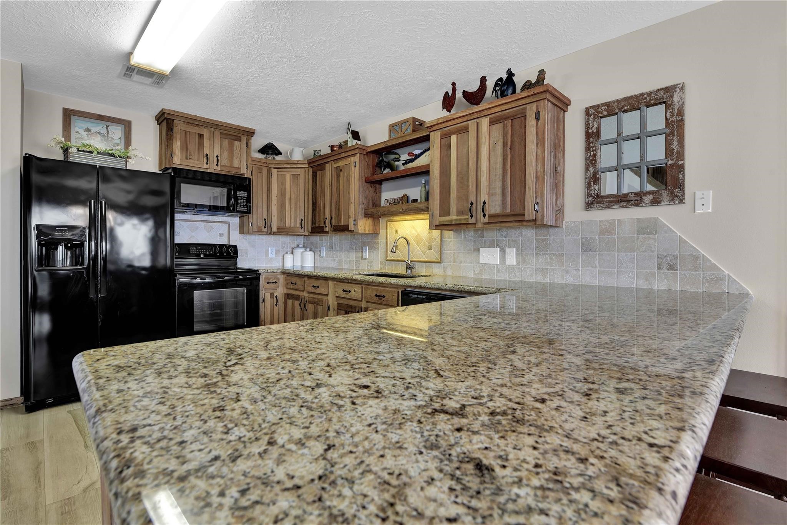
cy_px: 262
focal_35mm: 16
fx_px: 350
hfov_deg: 96.7
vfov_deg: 73.7
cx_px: 394
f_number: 8
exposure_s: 1/3.33
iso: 100
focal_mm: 16
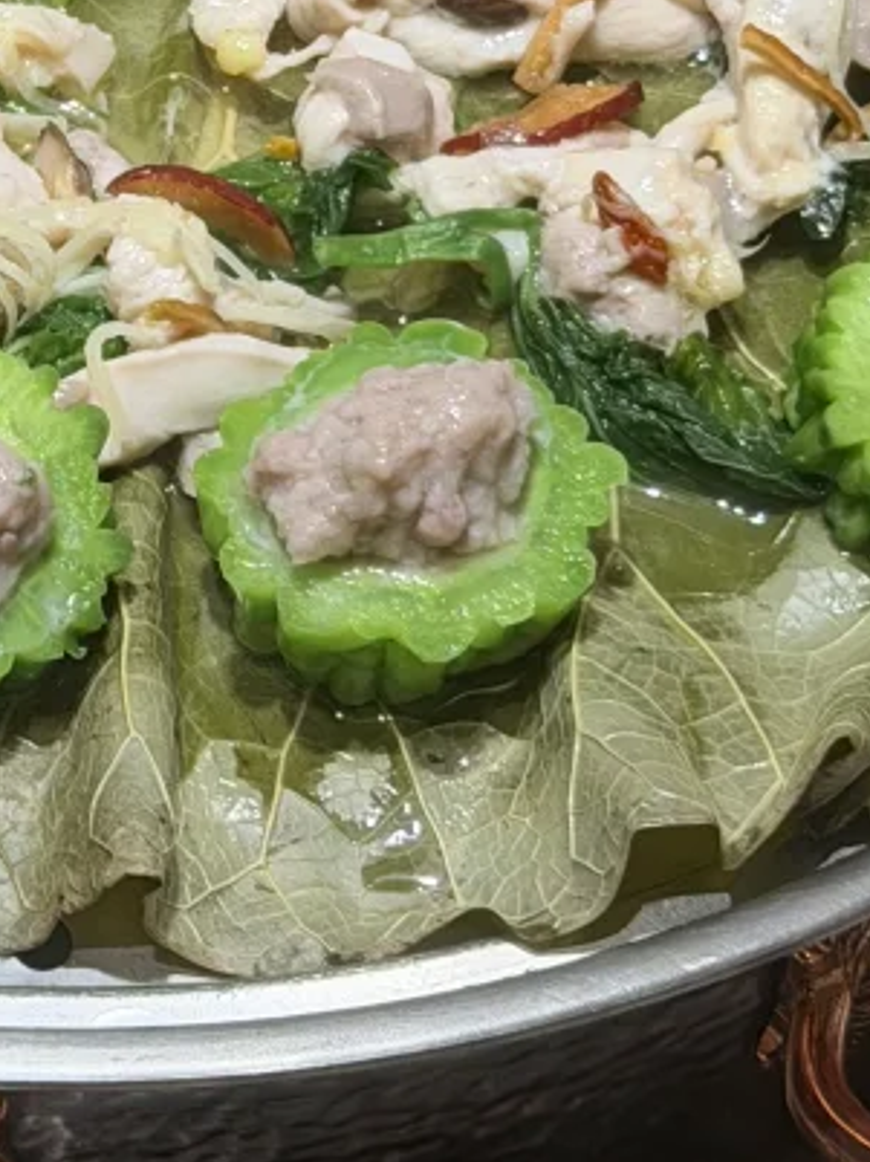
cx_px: 6
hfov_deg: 8.6
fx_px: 5770
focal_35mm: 172
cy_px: -257
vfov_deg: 11.3
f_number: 1.78
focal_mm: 6.76
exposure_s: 1/183
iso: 64
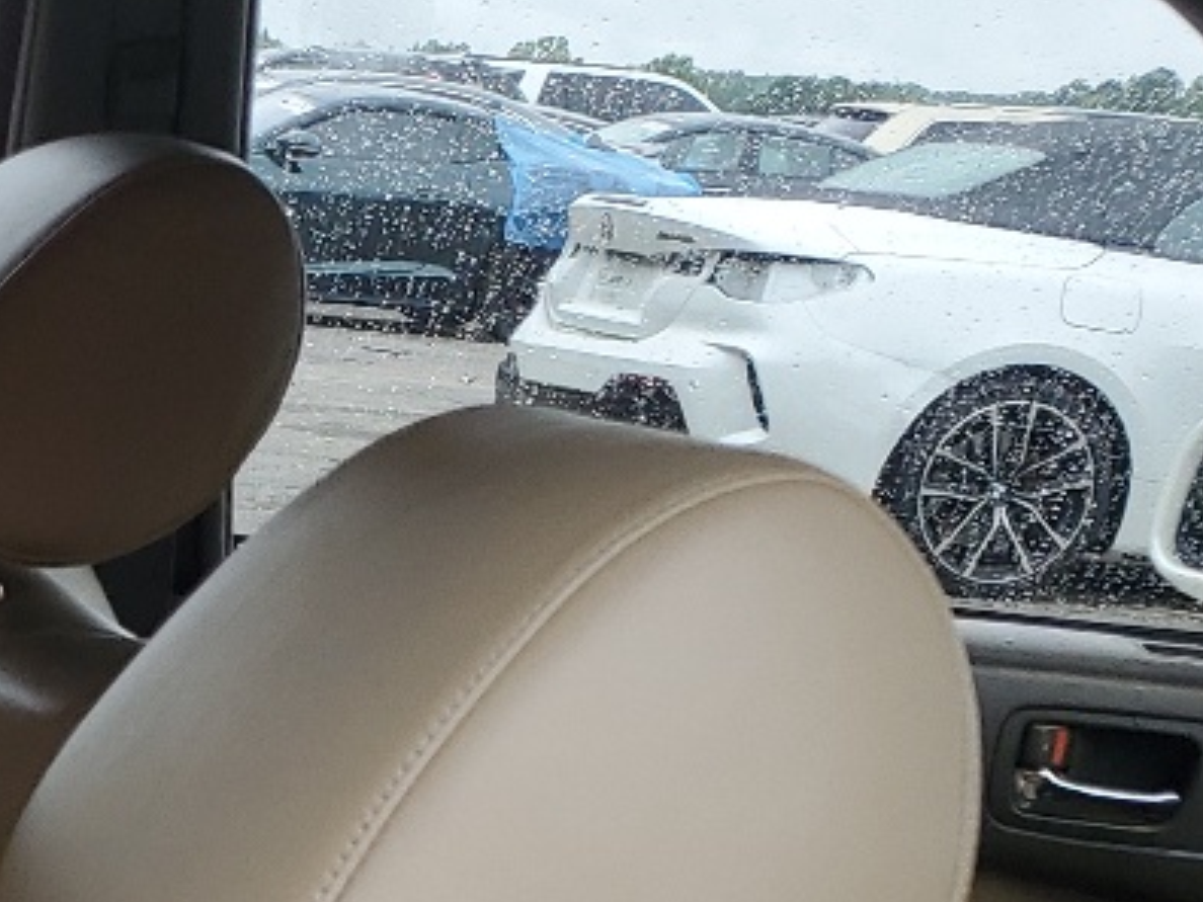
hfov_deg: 17.1
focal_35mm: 105
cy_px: 1461
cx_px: -556
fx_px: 3649
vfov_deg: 13.1
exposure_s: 1/169
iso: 50
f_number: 1.5
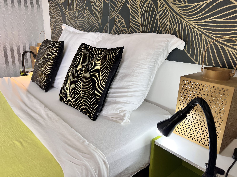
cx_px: 118
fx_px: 178
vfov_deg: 53.1
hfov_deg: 67.3
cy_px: 88
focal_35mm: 26
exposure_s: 1/121
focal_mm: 5.7
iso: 64
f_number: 1.5
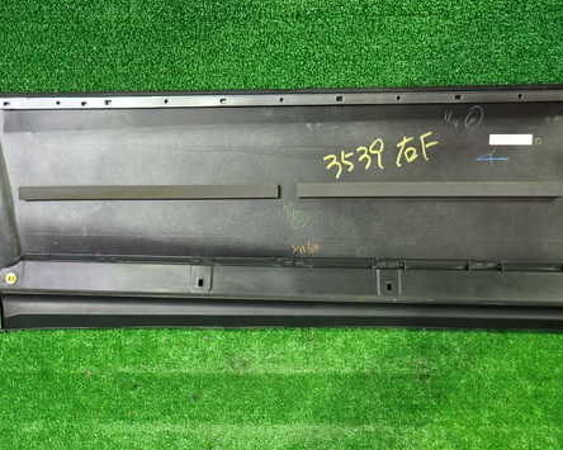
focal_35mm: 33
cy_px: 207
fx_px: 550
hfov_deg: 54.2
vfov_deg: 44.5
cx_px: 279
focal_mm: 4.5
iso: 640
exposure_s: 1/30
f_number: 2
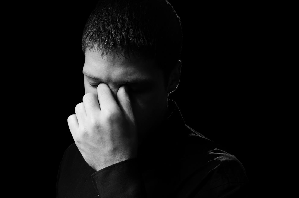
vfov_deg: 25.6
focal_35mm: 52
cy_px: 99
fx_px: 435
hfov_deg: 37.9
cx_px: 150
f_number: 9
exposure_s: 1/60
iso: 100
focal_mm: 35
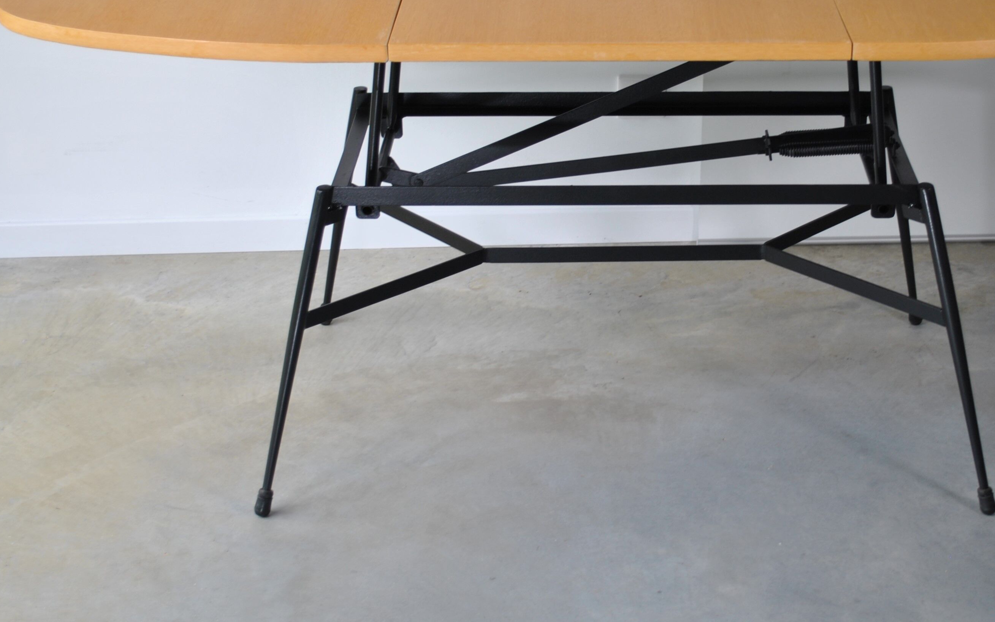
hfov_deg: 32.0
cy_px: 202
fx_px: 1728
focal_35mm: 64
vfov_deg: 20.3
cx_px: 596
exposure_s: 1/40
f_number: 4.5
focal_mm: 29
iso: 100
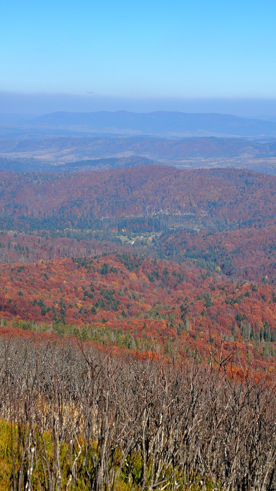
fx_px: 872
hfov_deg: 18.0
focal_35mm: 67
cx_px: 144
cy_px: 245
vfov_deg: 31.4
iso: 400
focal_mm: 42
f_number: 11
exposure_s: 1/500
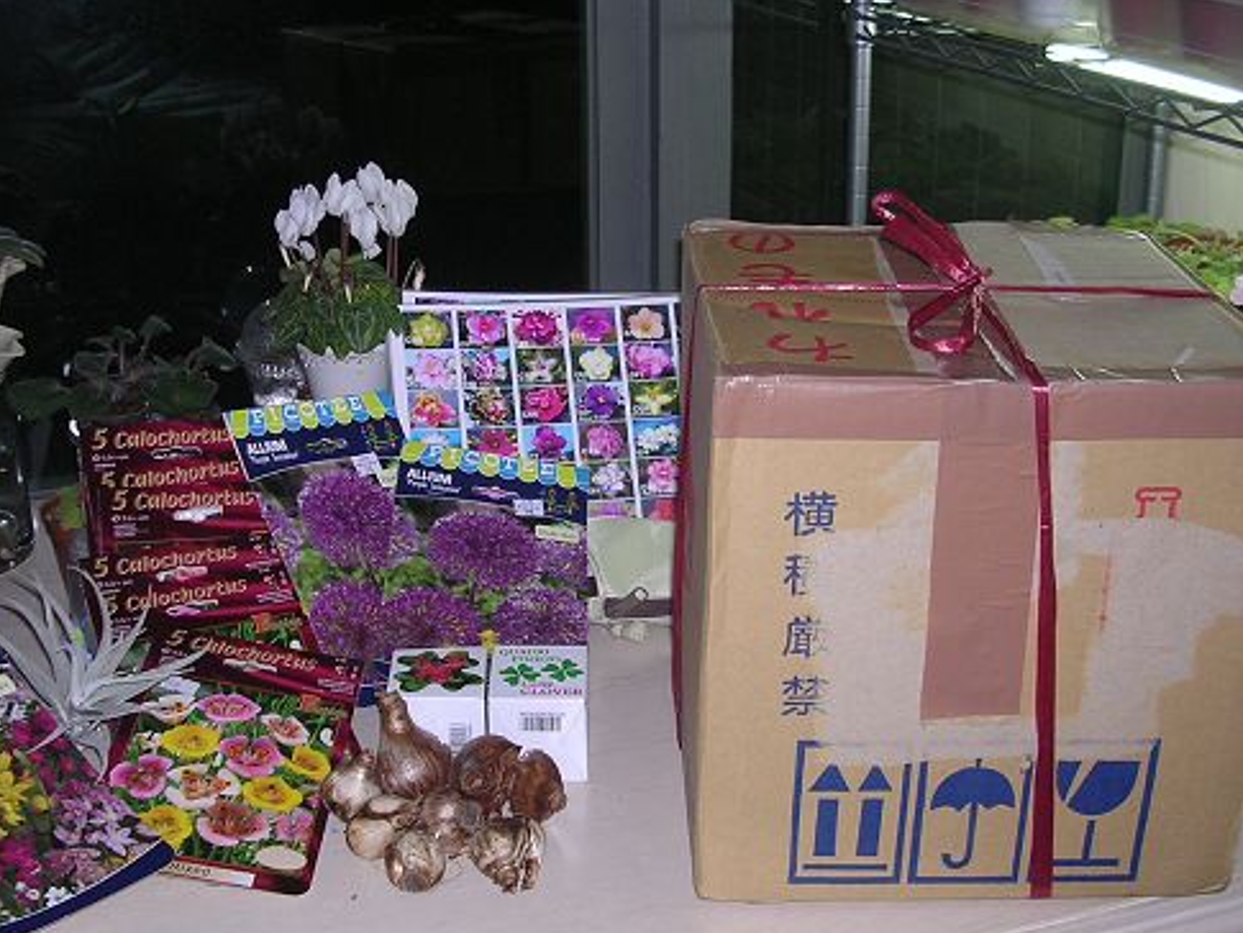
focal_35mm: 47
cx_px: 538
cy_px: 449
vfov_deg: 30.9
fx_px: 1688
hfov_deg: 40.3
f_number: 2.8
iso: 100
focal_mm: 5.8
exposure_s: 1/60.1
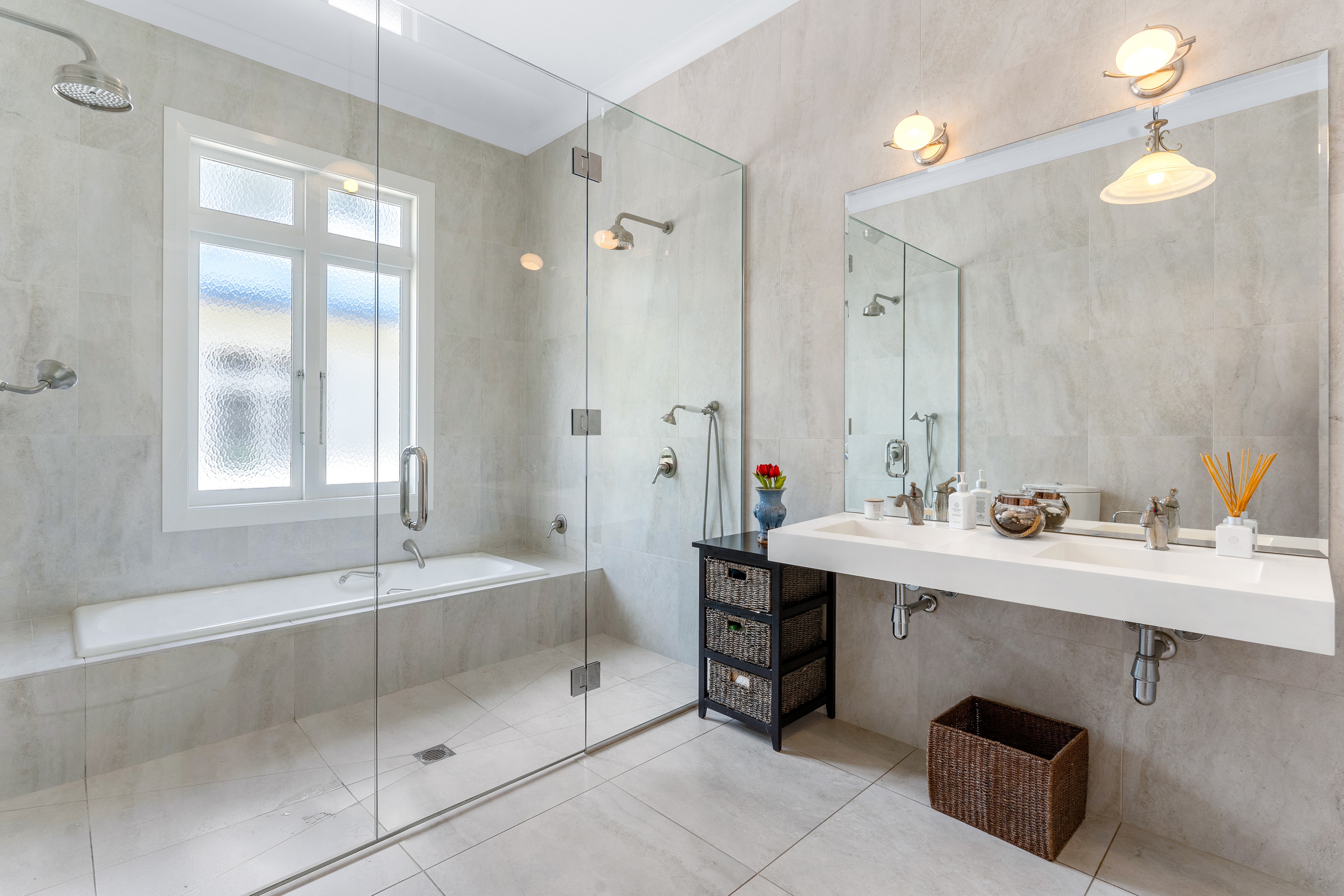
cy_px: 448
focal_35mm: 17
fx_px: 627
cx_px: 672
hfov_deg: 94.0
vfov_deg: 71.1
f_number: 10
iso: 400
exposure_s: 1/8
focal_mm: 16.8
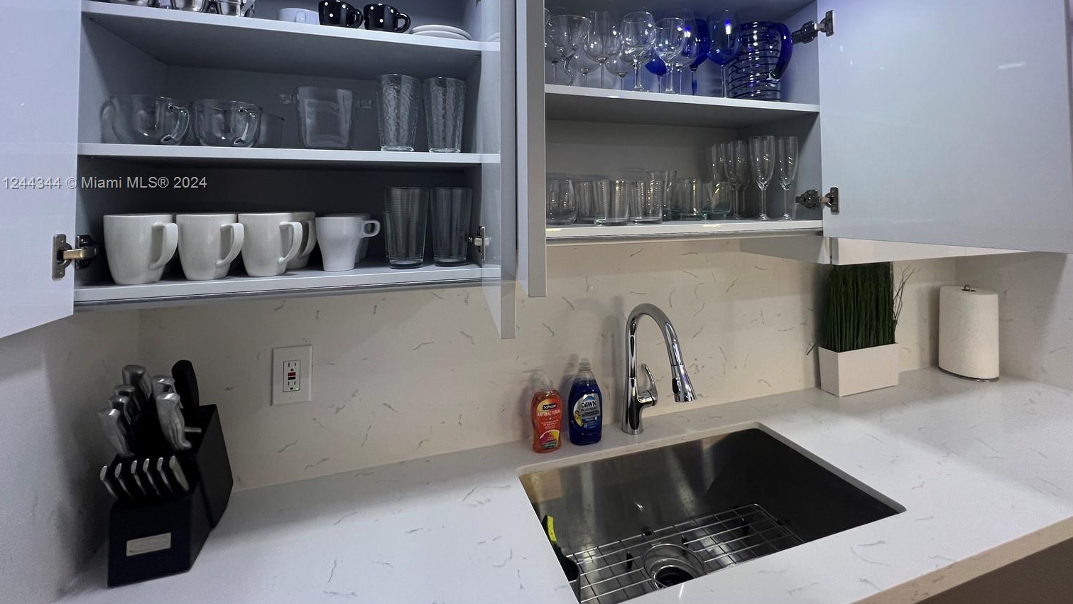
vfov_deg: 67.8
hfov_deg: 103.0
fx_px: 427
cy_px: 184
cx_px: 548
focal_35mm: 15
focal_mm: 1.57
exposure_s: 1/60
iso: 160
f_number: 1.8
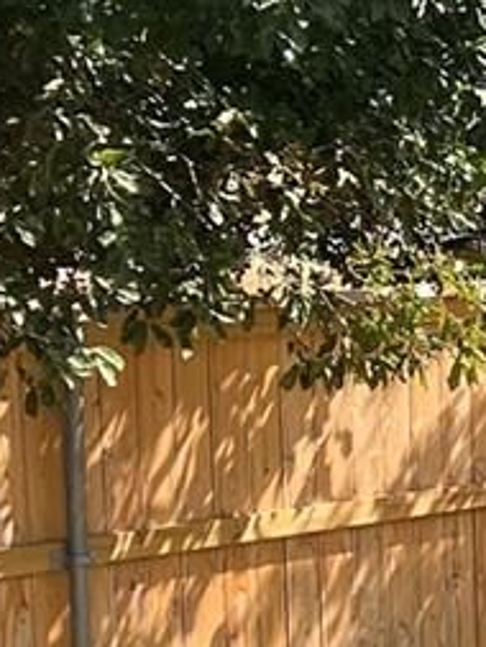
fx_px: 2955
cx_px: 987
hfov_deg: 8.8
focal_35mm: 158
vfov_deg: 12.5
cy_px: 427
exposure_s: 1/2008
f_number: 1.5
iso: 50
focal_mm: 5.7
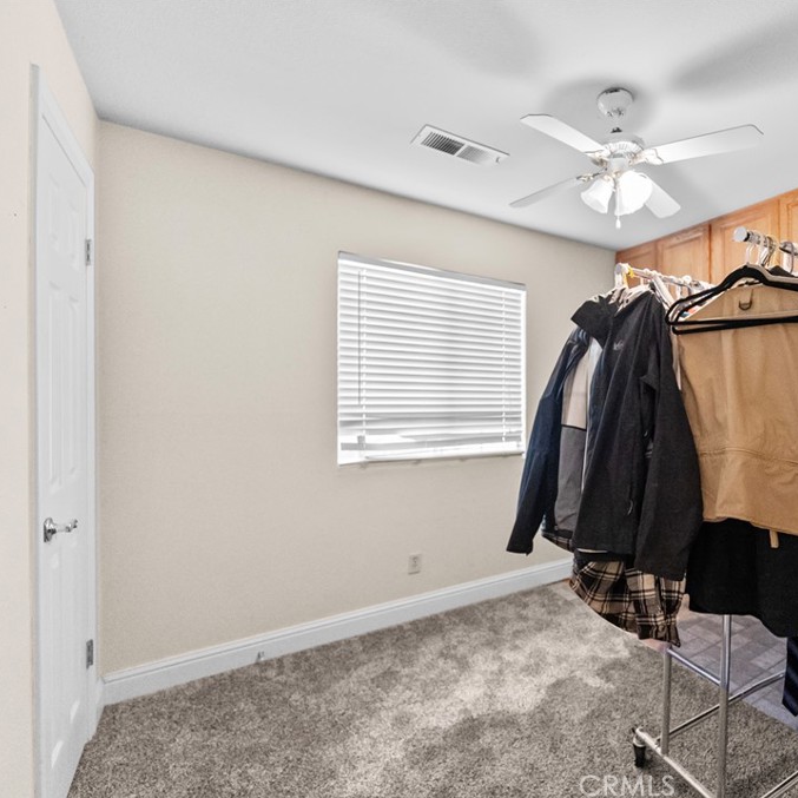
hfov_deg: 76.1
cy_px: 400
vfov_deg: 80.7
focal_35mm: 18
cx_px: 576
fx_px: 469
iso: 3200
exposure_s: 1/160
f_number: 2.8
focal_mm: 14
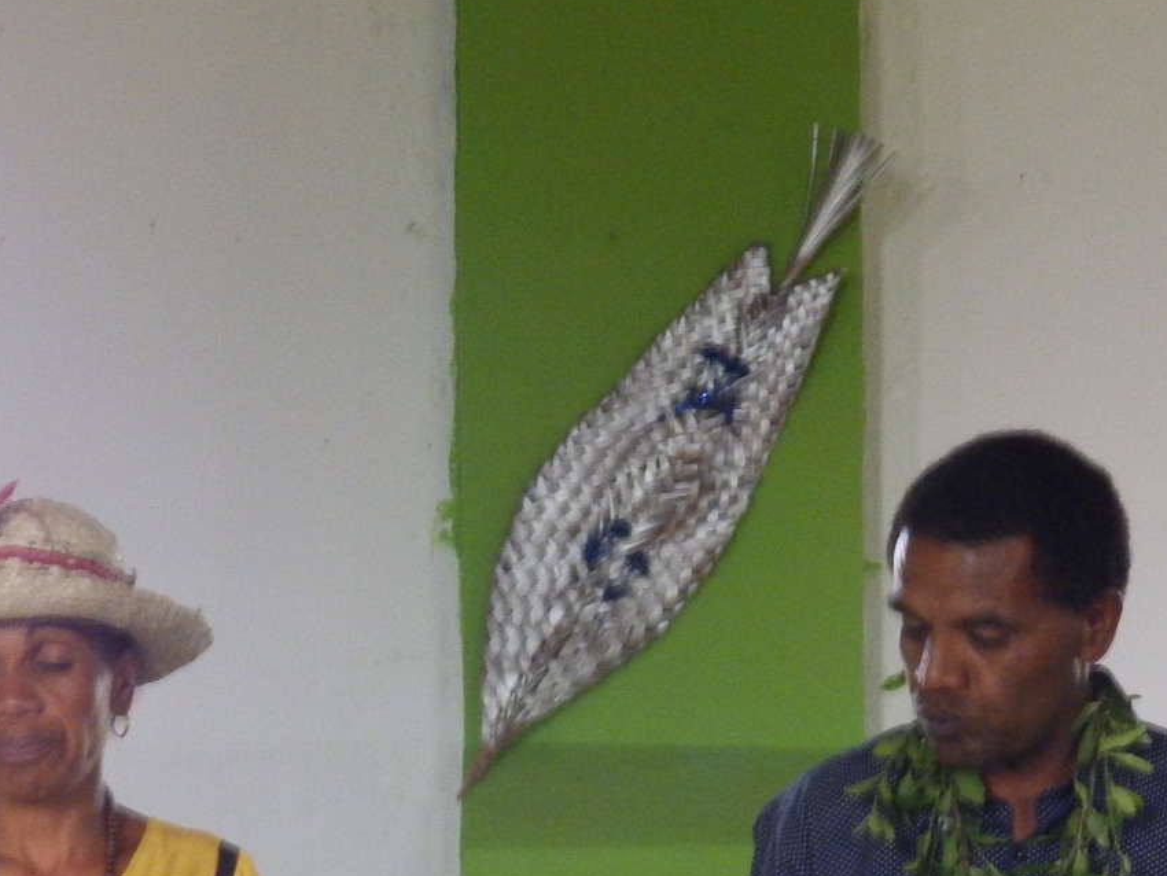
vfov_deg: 11.5
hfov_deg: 15.4
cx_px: 544
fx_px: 4316
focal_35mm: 128
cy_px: 762
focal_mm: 12.2
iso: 500
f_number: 4.7
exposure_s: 1/40
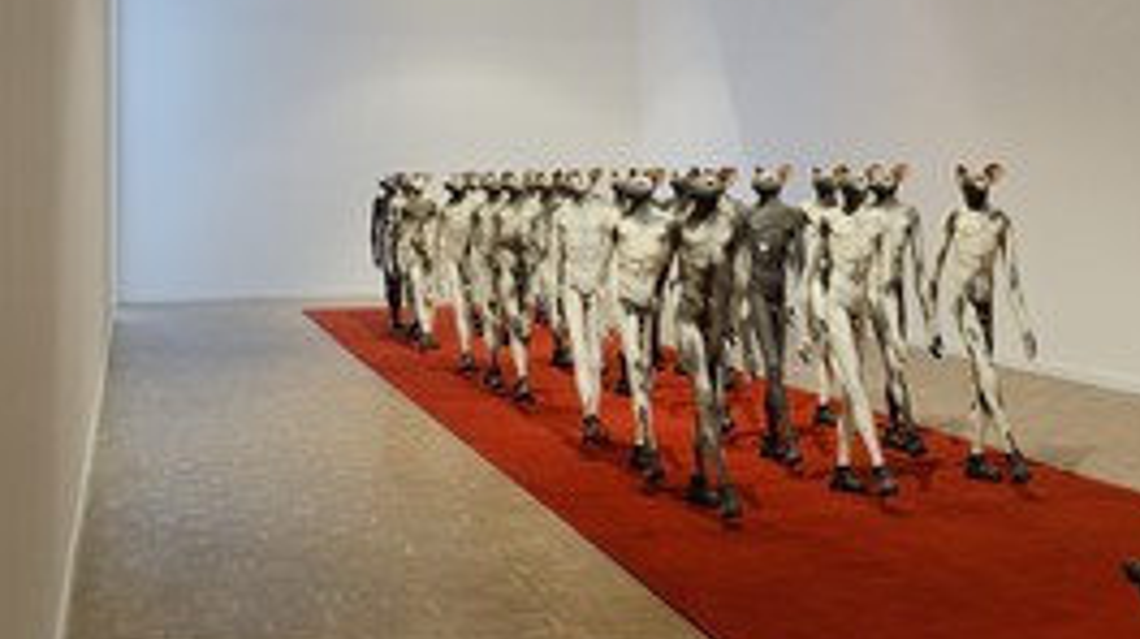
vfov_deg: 29.6
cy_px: 259
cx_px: 864
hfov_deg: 48.4
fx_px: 1208
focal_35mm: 40
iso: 1600
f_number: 4.5
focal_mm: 24
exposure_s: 1/20
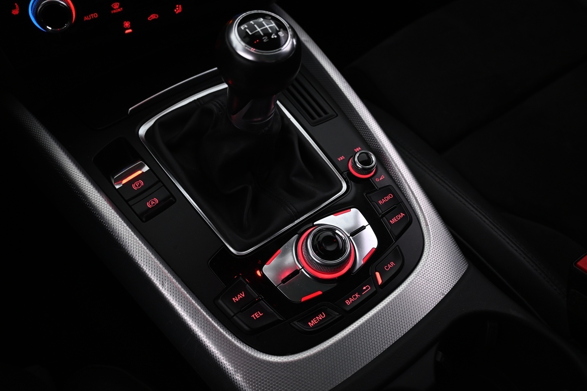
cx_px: 285
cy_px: 191
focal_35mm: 31
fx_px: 505
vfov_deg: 42.3
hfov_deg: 60.3
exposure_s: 1/30
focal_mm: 20
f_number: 3.8
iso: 720
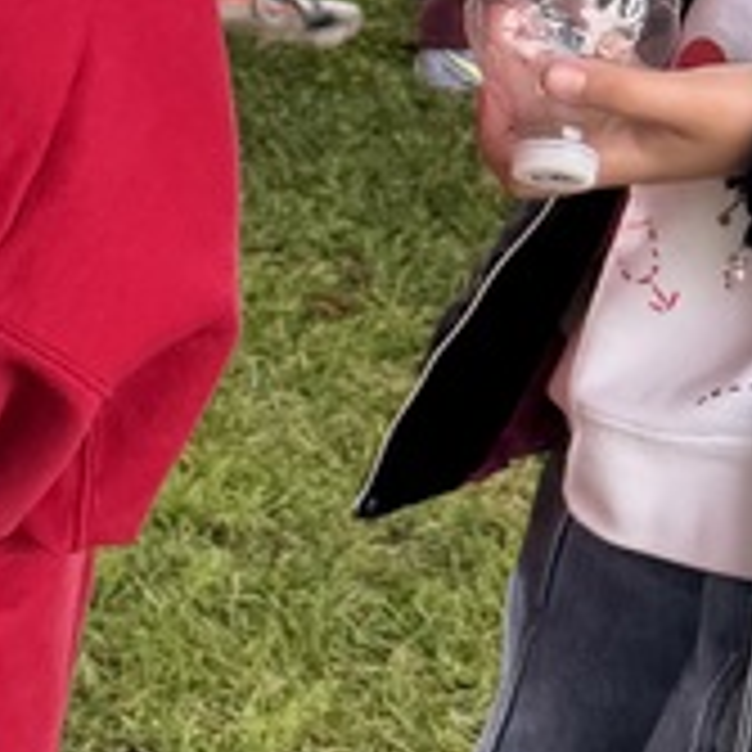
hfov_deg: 11.7
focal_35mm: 130
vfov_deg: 13.3
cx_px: -869
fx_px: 3195
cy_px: 104
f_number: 1.78
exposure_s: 1/368
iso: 80
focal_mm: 6.76
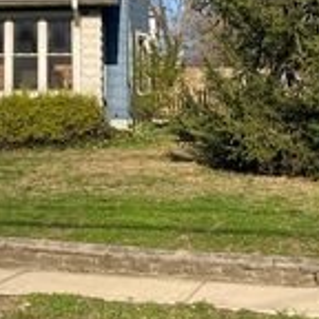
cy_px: -3
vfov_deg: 20.9
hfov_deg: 20.9
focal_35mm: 80
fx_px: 834
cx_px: 2
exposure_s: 1/2066
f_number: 1.8
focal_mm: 4.25
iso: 32
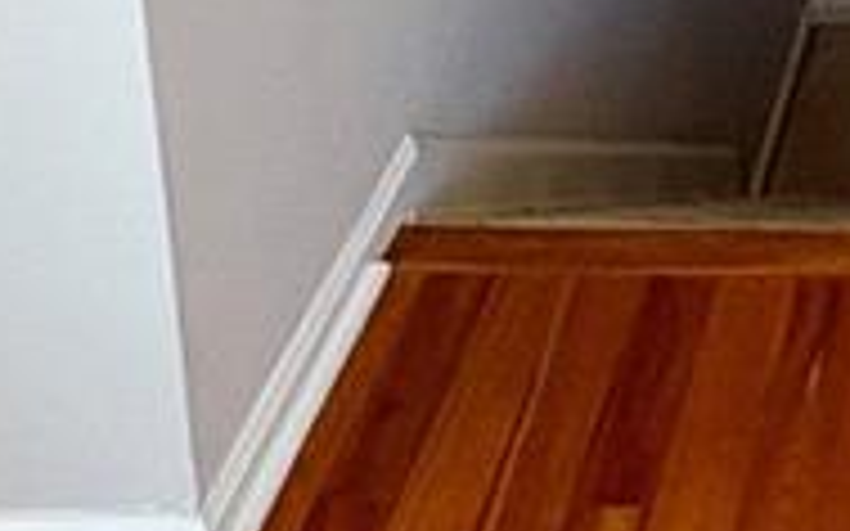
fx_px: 2177
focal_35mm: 94
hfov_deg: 19.7
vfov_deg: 11.3
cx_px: 1205
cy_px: -801
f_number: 2.2
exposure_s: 1/120
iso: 160
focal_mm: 2.22
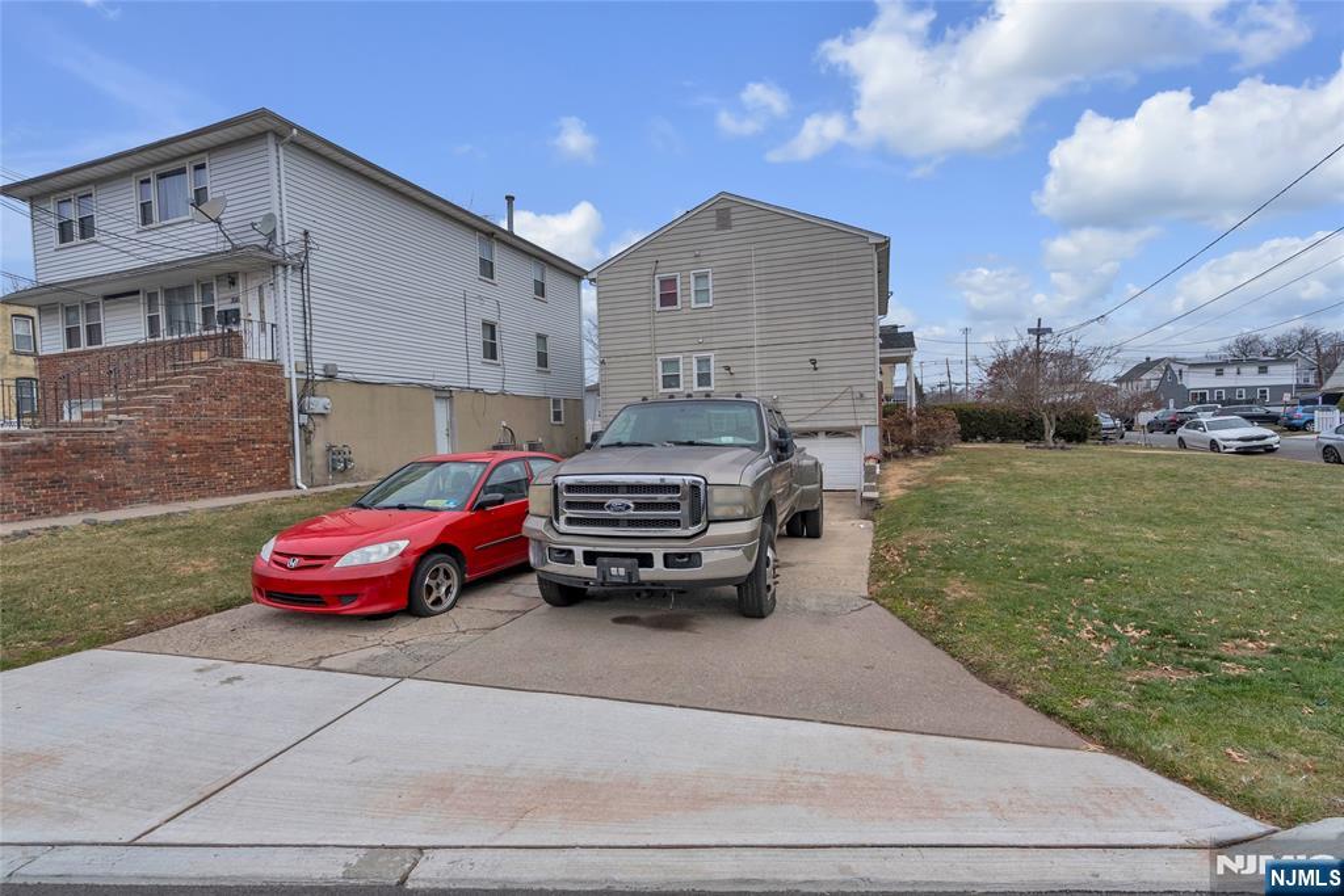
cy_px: 448
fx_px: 597
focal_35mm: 16
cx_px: 672
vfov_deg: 73.8
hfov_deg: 96.7
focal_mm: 16
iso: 100
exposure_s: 1/125
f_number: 8
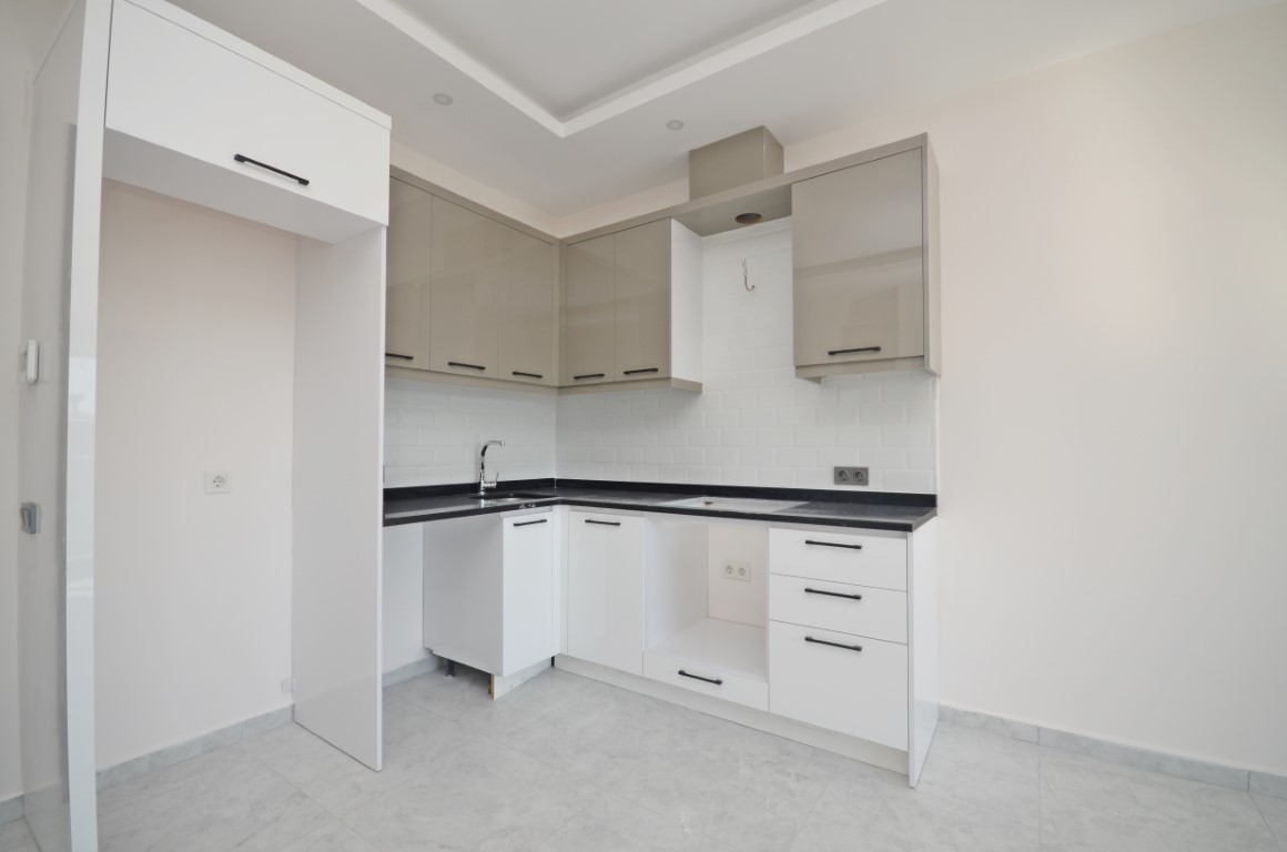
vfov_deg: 77.1
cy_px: 426
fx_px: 535
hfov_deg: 100.5
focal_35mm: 15
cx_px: 644
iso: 140
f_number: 5.6
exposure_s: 1/125
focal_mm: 10
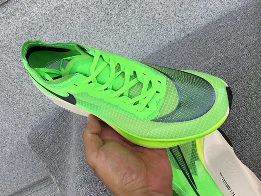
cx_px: 109
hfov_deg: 46.6
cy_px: 80
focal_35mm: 40
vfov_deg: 35.9
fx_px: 302
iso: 25
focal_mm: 3.3
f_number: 2.4
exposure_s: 1/476
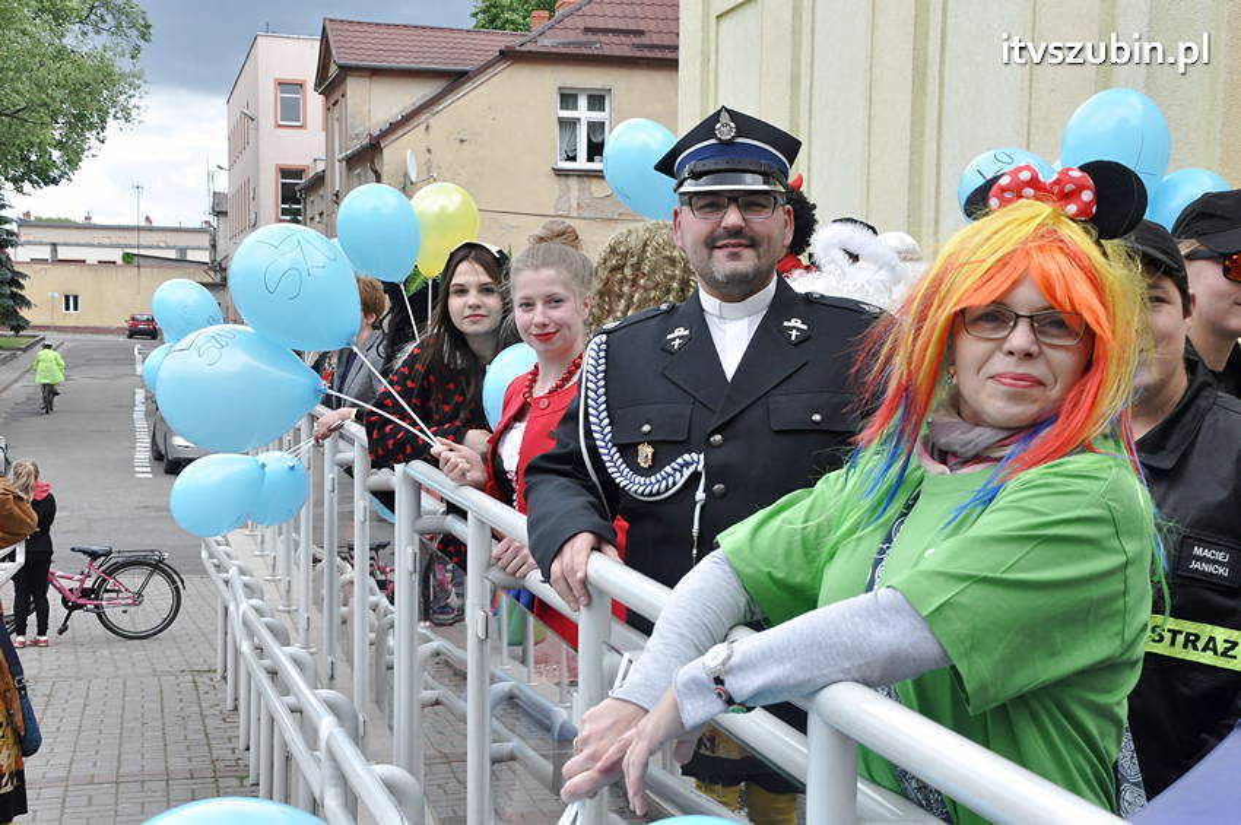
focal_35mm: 60
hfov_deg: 33.4
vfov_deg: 22.6
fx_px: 2066
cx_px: 620
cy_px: 412
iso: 1250
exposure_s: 1/500
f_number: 11
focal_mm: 40
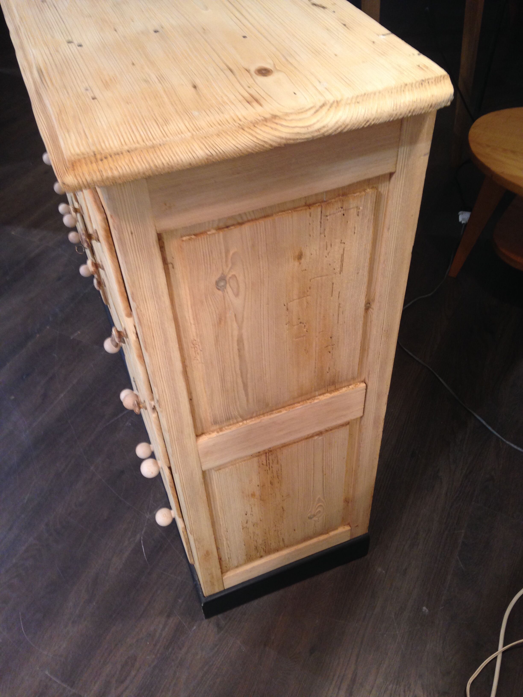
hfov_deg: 42.9
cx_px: 262
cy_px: 348
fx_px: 665
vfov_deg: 55.4
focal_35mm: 33
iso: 100
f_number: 2.4
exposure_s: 1/20
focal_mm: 4.12
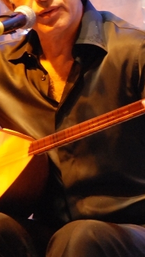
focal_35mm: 586
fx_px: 4004
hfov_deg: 2.1
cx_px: 92
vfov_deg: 3.7
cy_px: 124
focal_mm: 135
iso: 1000
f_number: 5.6
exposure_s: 1/20
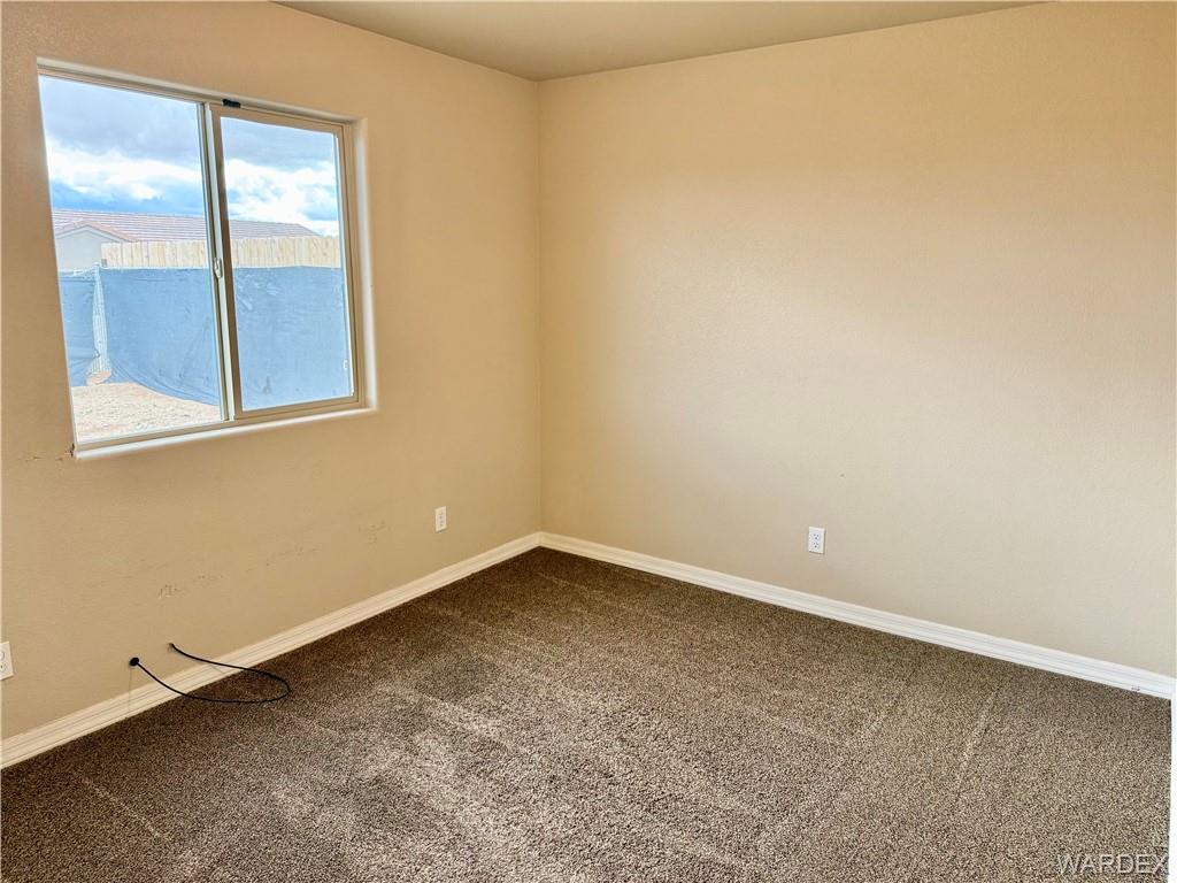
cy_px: 442
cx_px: 588
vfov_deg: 56.8
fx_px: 816
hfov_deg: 71.6
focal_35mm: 24
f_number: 1.78
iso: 250
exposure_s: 1/120
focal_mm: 6.76
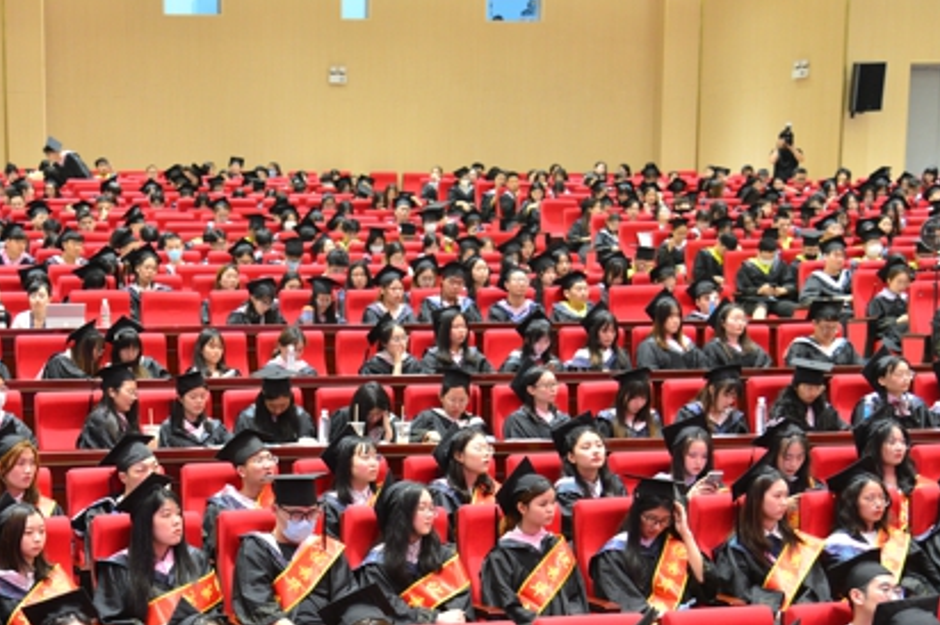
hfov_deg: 26.4
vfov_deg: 17.8
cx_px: 244
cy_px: 508
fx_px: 1983
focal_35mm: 76
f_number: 4
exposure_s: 1/60
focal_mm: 46
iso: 1600
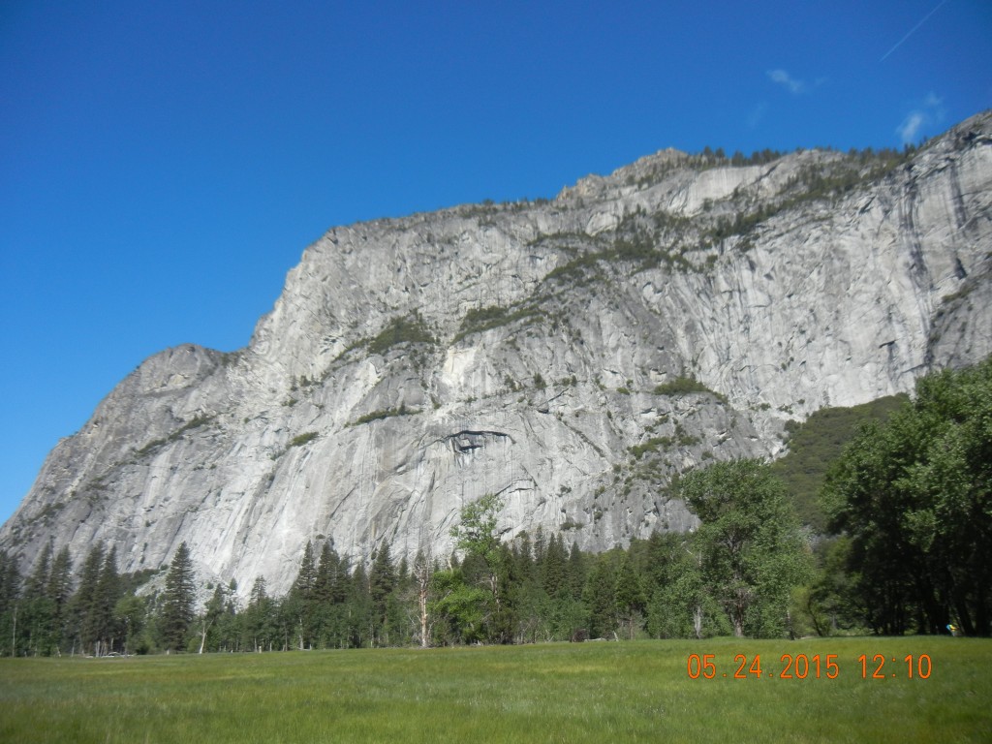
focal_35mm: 30
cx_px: 496
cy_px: 372
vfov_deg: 46.8
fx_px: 860
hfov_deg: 60.0
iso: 160
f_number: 7
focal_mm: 5.4
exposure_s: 1/375
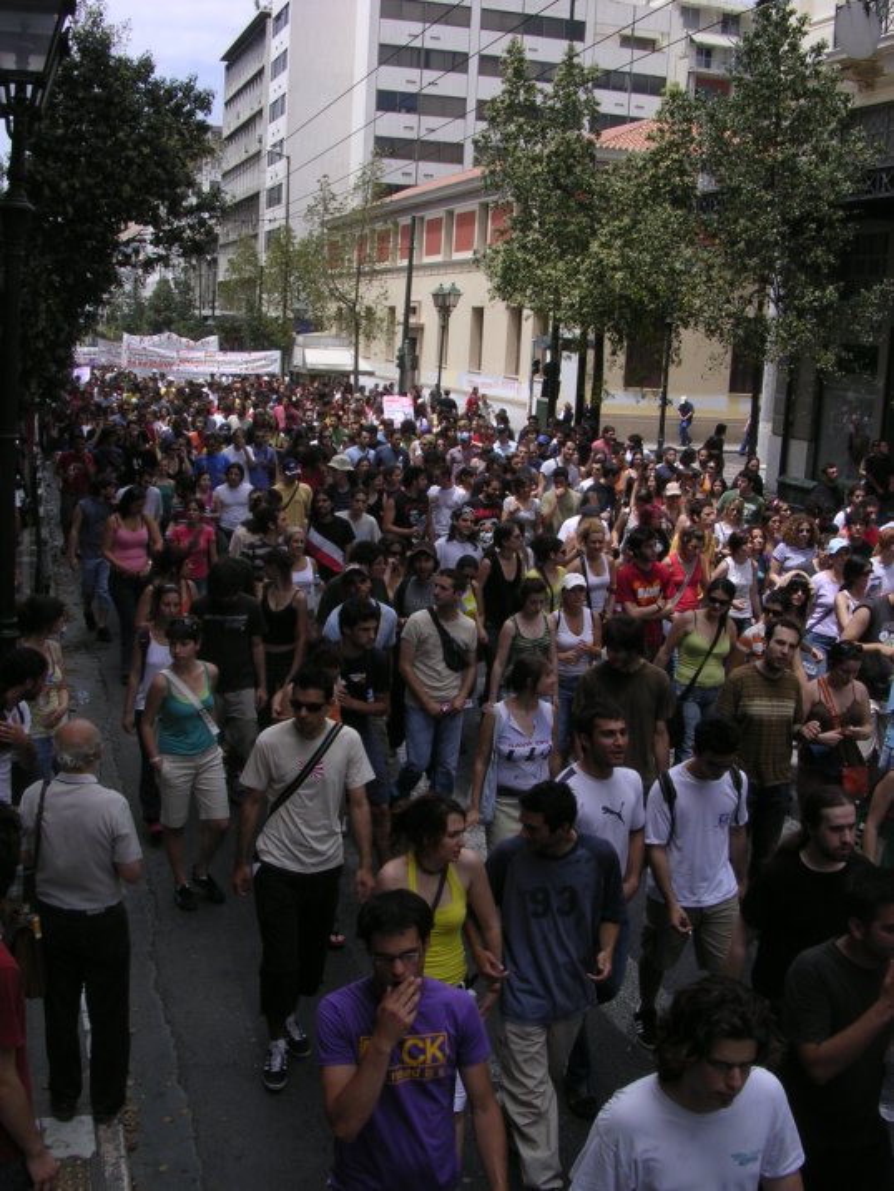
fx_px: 1308
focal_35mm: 38
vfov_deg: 49.0
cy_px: 596
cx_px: 447
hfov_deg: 37.7
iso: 100
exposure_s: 1/309
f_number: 5.6
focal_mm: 5.8
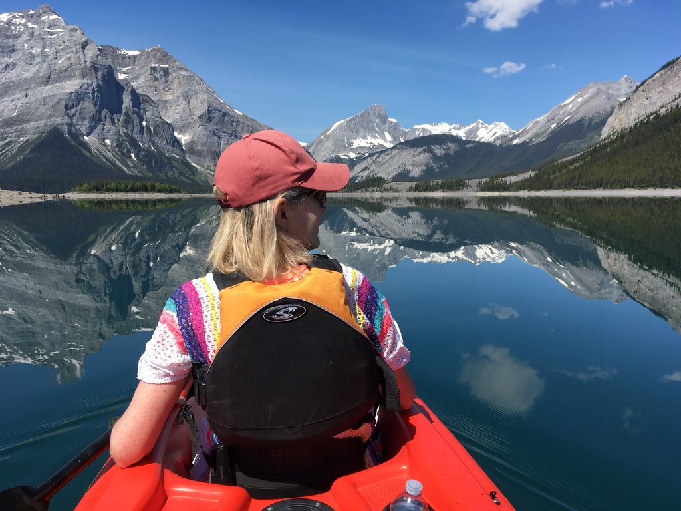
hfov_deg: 61.7
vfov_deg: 48.2
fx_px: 571
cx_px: 340
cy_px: 256
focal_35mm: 29
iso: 25
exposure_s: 1/1425
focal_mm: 4.15
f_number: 2.2
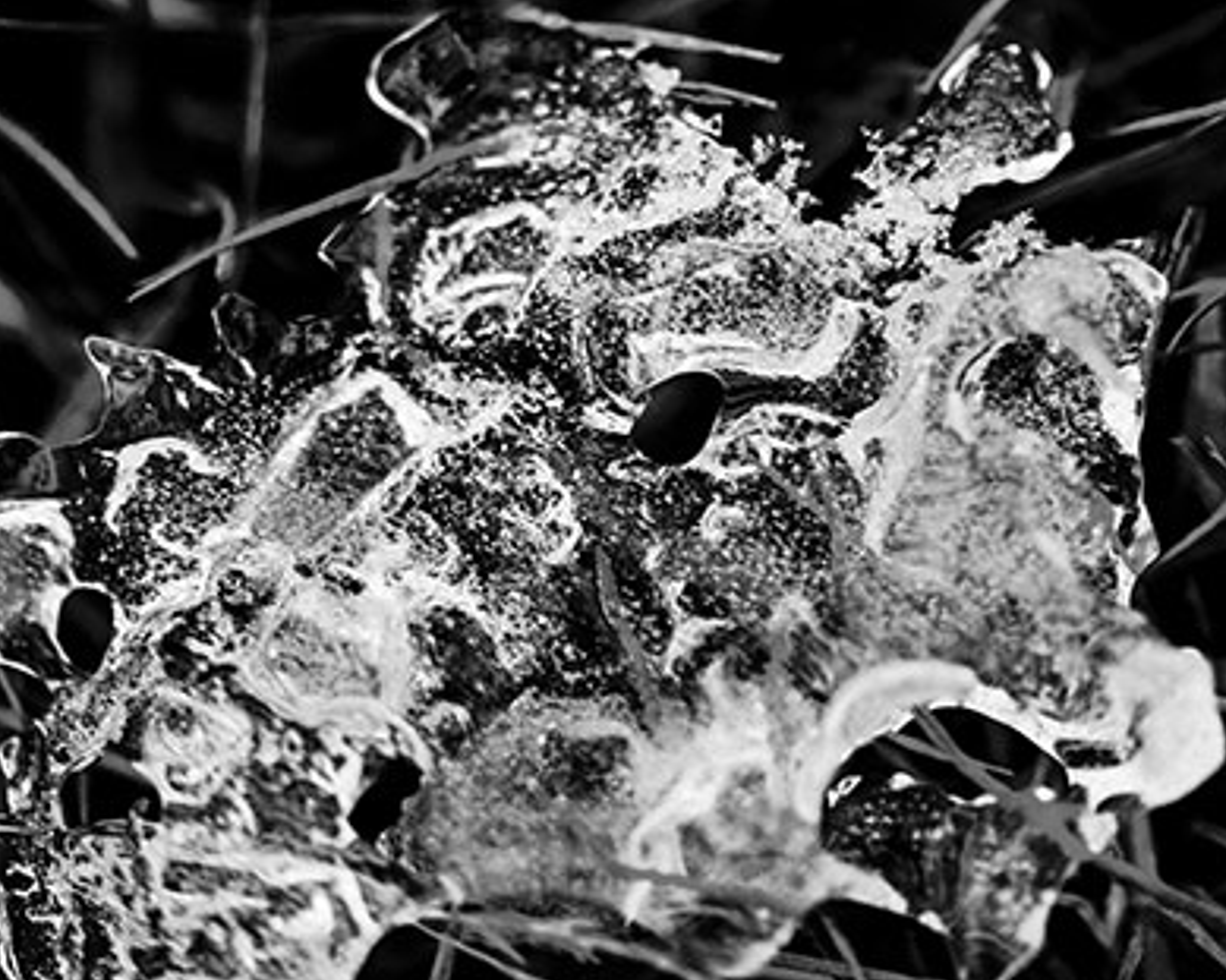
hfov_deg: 7.6
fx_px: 9178
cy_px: 493
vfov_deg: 6.1
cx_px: 593
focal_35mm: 253
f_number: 7.1
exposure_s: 1/800
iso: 1600
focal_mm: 210
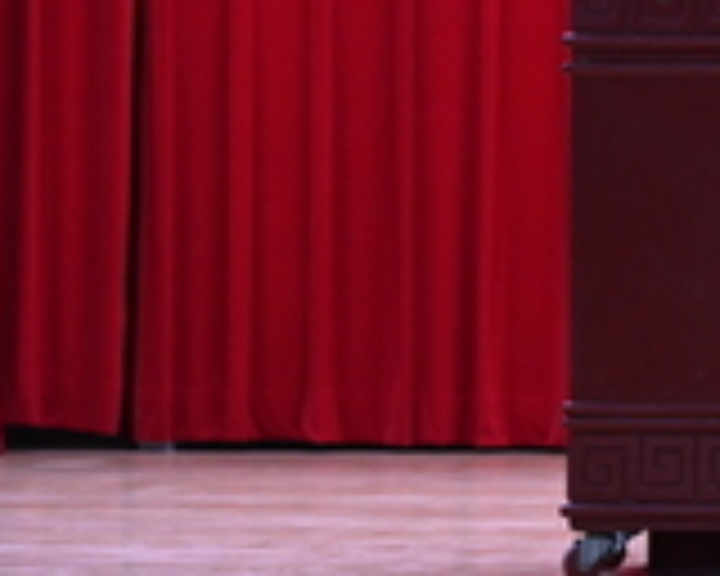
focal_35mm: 431
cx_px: 1408
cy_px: -376
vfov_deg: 3.6
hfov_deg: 4.4
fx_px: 9184
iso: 1250
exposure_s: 1/160
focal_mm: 105
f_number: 5
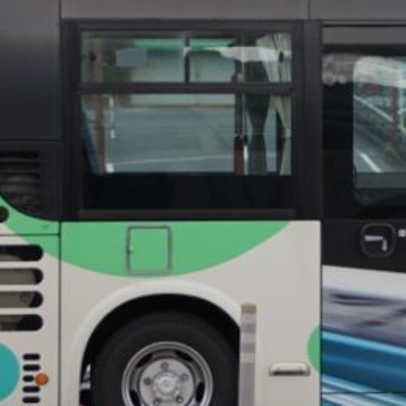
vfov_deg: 4.7
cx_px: 544
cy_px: 162
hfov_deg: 4.7
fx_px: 4972
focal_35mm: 375
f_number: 5.6
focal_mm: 75
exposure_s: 1/160
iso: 100
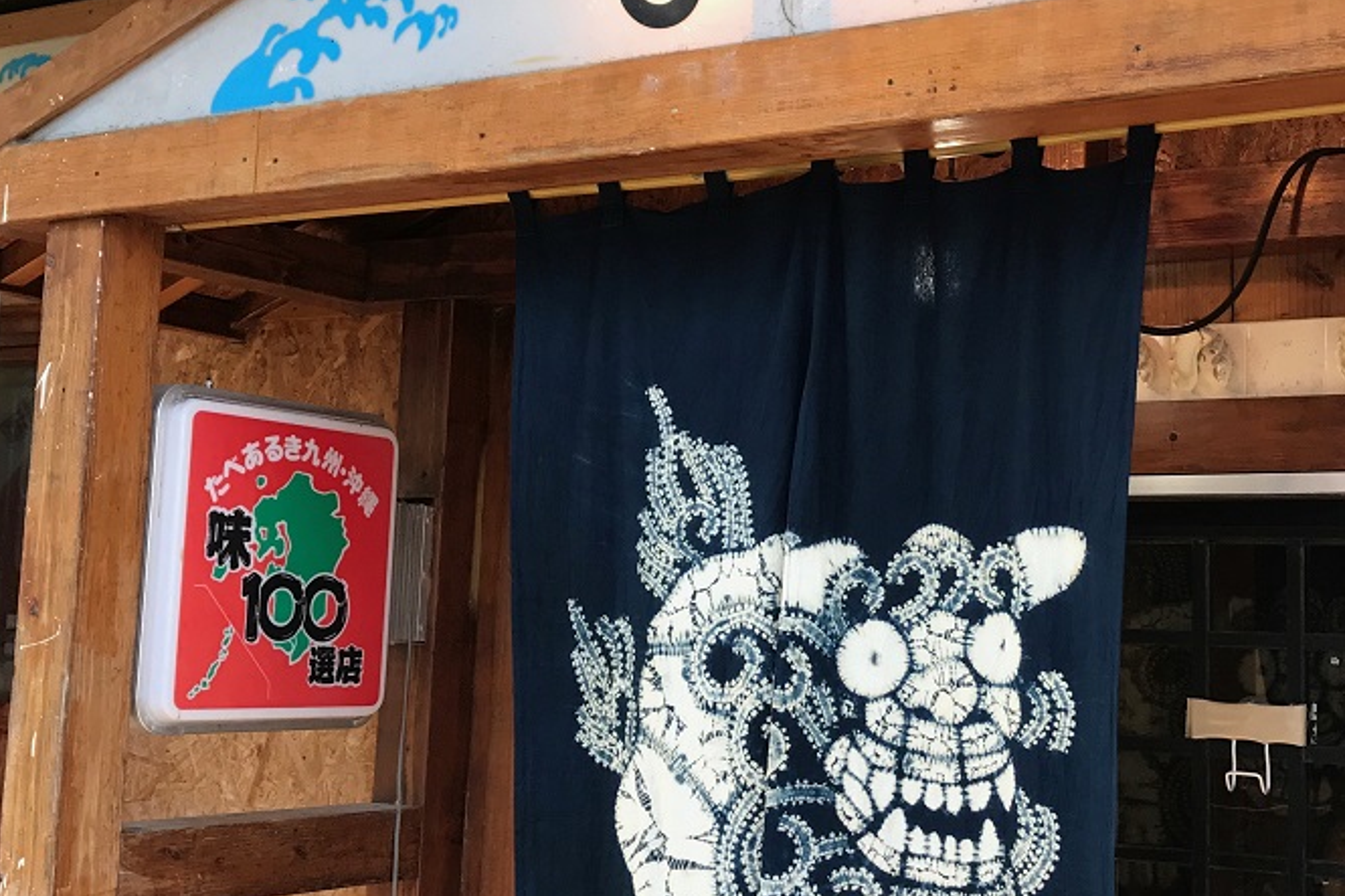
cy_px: 382
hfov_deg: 37.4
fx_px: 1980
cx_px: 779
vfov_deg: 25.5
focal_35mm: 53
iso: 25
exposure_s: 1/120
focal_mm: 3.99
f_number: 1.8
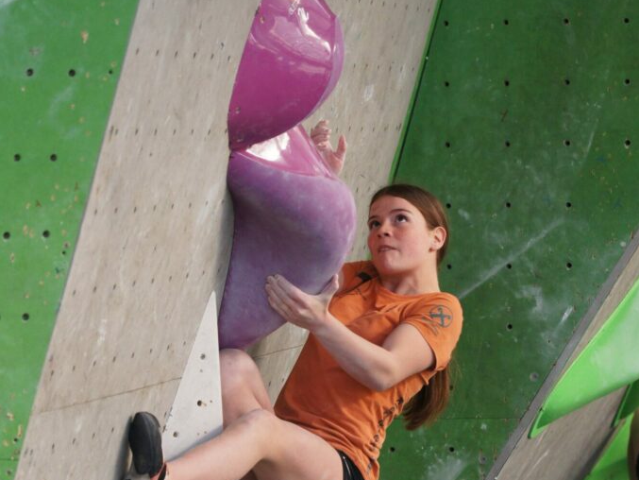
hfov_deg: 8.7
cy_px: 267
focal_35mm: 229
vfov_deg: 6.5
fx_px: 4223
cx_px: 320
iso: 800
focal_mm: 105
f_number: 4
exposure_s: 1/2000
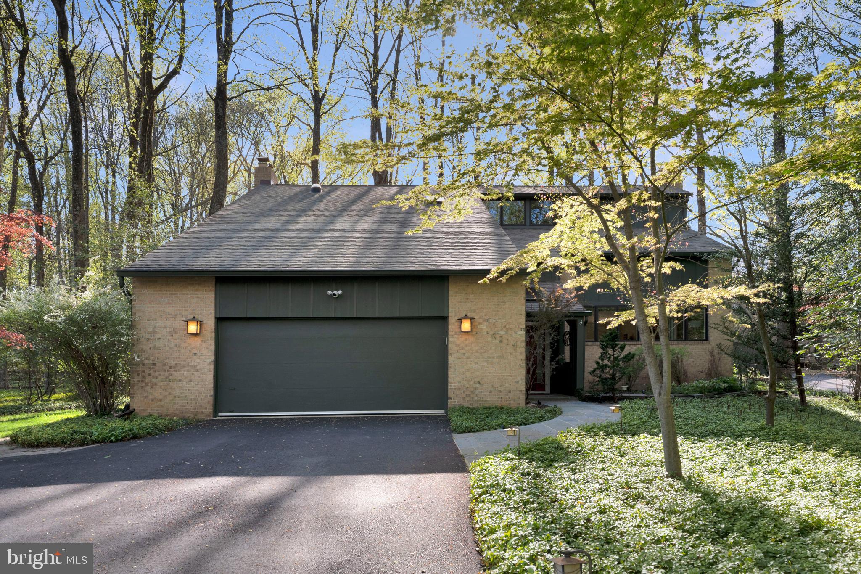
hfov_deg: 73.7
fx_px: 574
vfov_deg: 53.1
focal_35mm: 24
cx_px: 430
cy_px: 287
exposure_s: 1/125
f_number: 9
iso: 320
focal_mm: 24
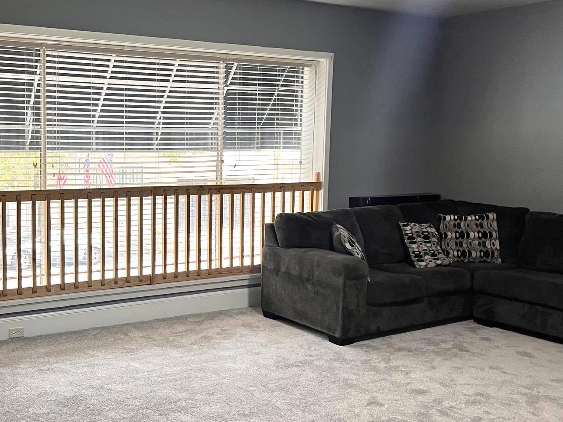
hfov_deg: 44.3
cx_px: 144
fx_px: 667
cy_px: 209
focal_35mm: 41
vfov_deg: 35.1
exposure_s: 1/60
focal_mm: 5.1
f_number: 1.6
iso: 160
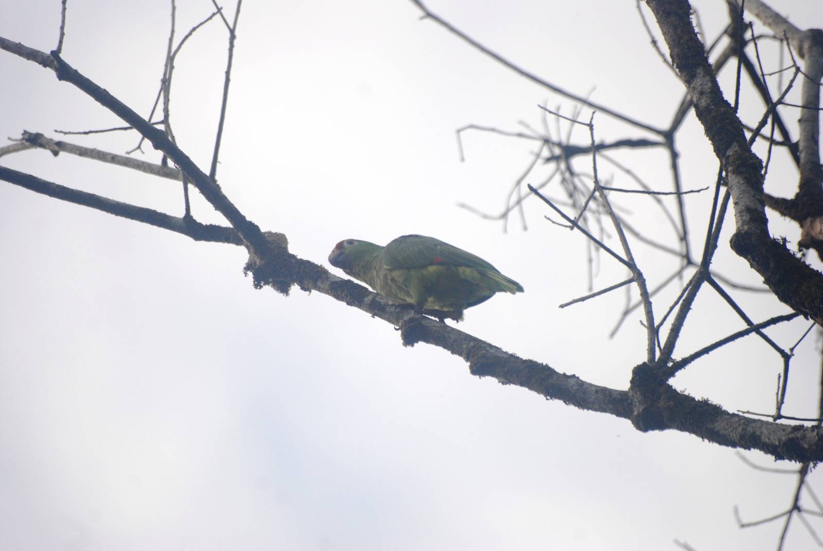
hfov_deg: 4.6
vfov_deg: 3.1
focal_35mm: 450
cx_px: 412
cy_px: 276
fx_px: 10300
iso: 400
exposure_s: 1/800
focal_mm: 300
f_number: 5.6
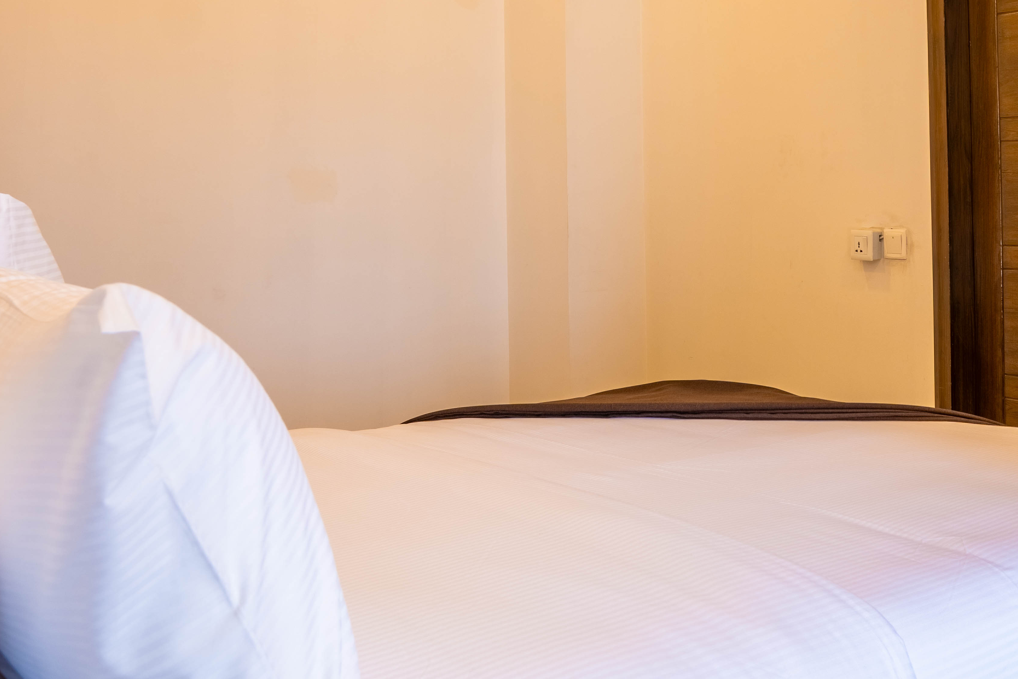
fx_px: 1244
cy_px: 153
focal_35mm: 44
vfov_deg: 29.9
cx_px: 720
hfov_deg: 43.5
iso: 50
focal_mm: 16
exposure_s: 1/400
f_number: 5.6
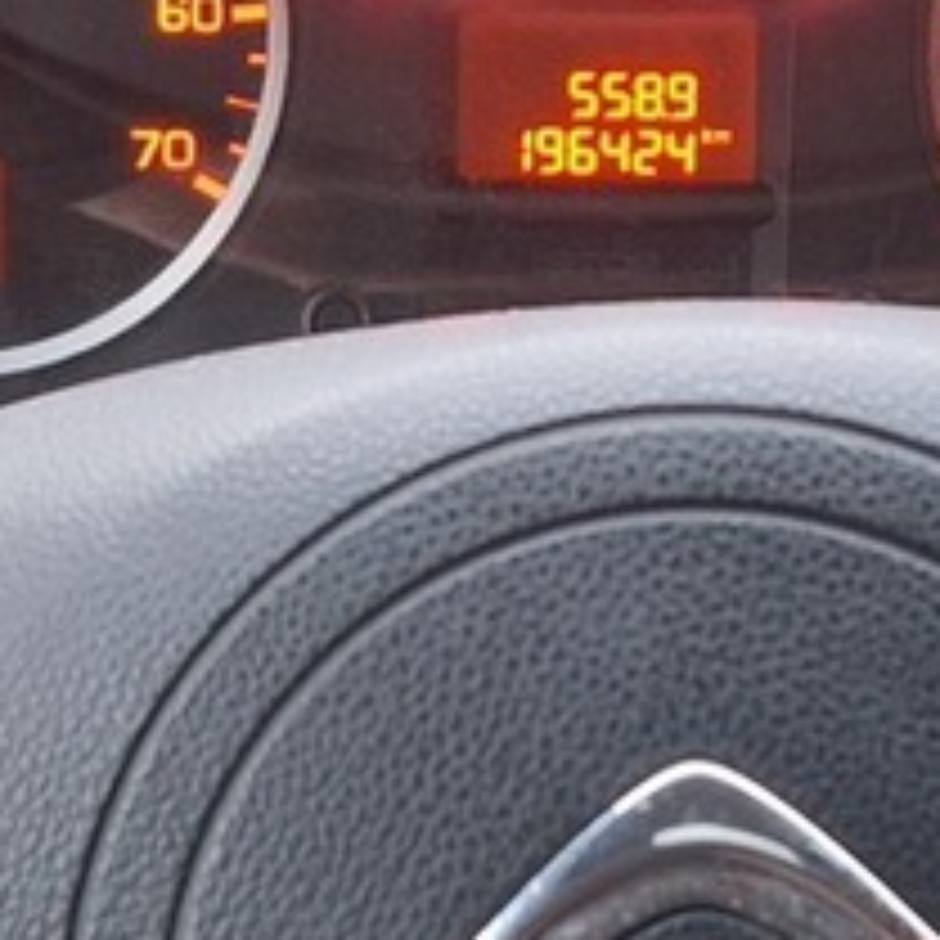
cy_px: 828
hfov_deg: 12.5
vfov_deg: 12.4
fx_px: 4301
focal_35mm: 140
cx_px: 418
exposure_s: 1/20
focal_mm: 5.54
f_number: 1.8
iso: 320
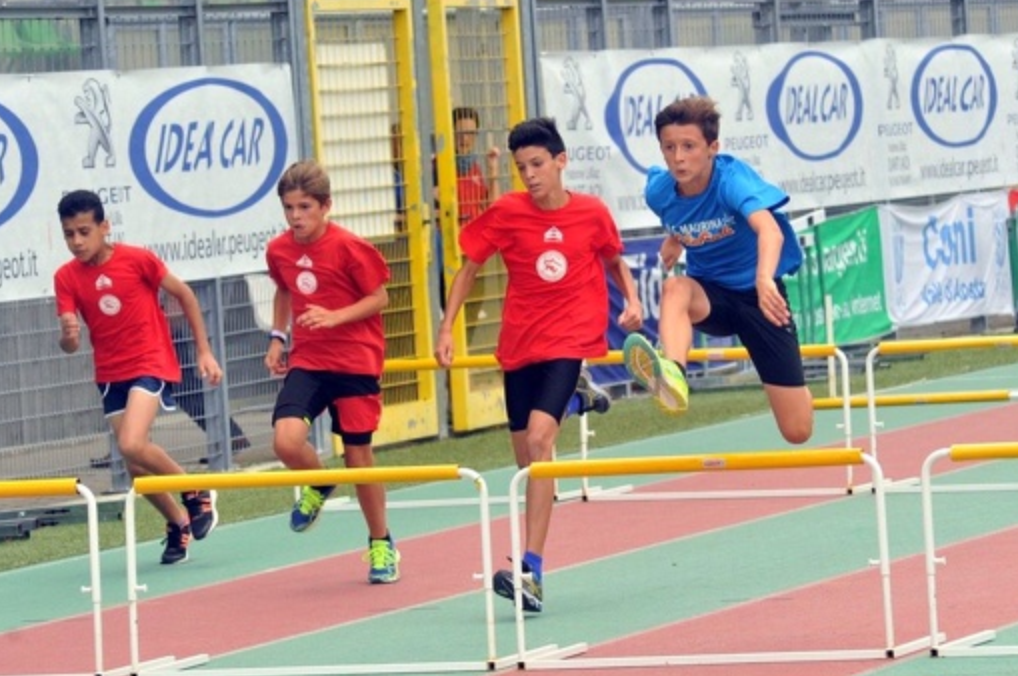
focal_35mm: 241
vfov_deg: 5.7
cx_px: 588
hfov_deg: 8.6
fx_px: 6806
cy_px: 280
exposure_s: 1/800
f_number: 8
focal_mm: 155
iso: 1000
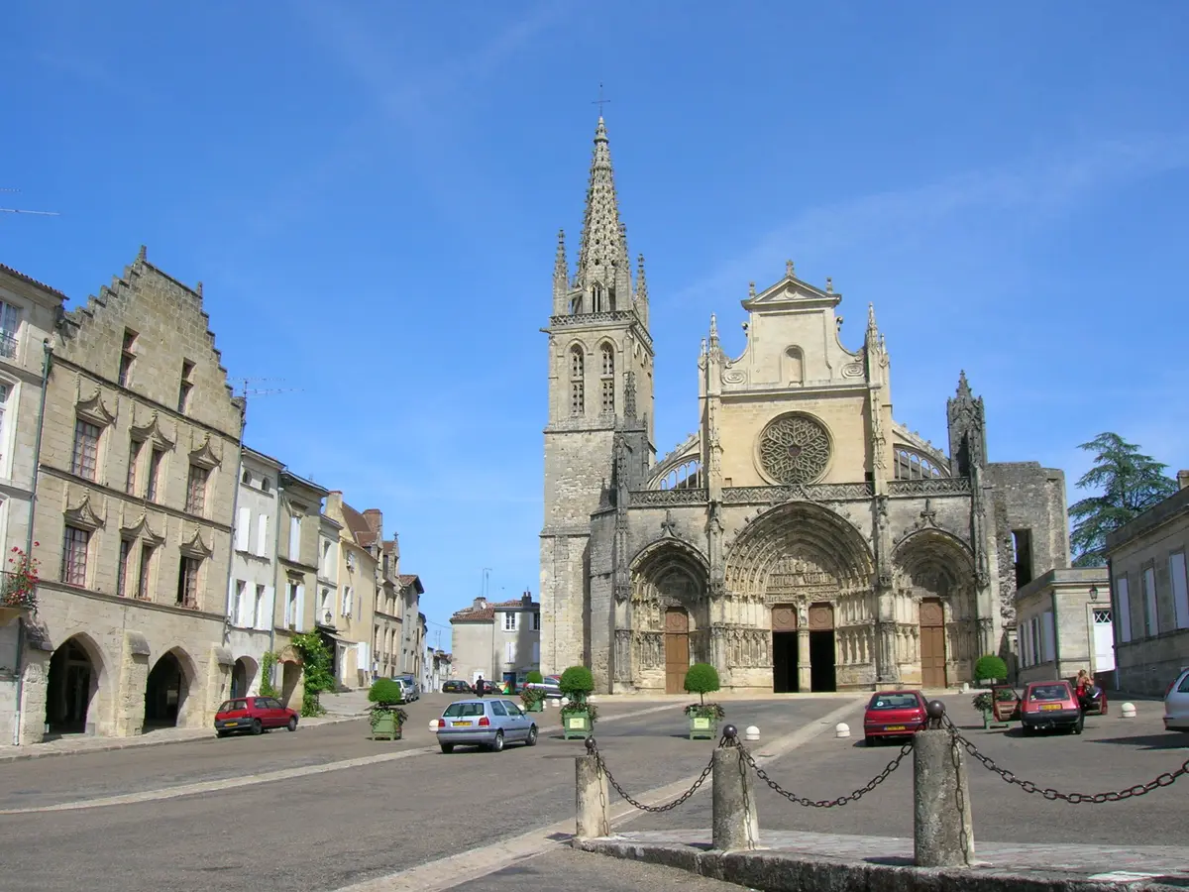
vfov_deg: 41.8
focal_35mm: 34
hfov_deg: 54.0
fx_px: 1168
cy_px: 446
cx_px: 594
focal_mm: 5.7
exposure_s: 1/478
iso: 50
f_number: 4.9
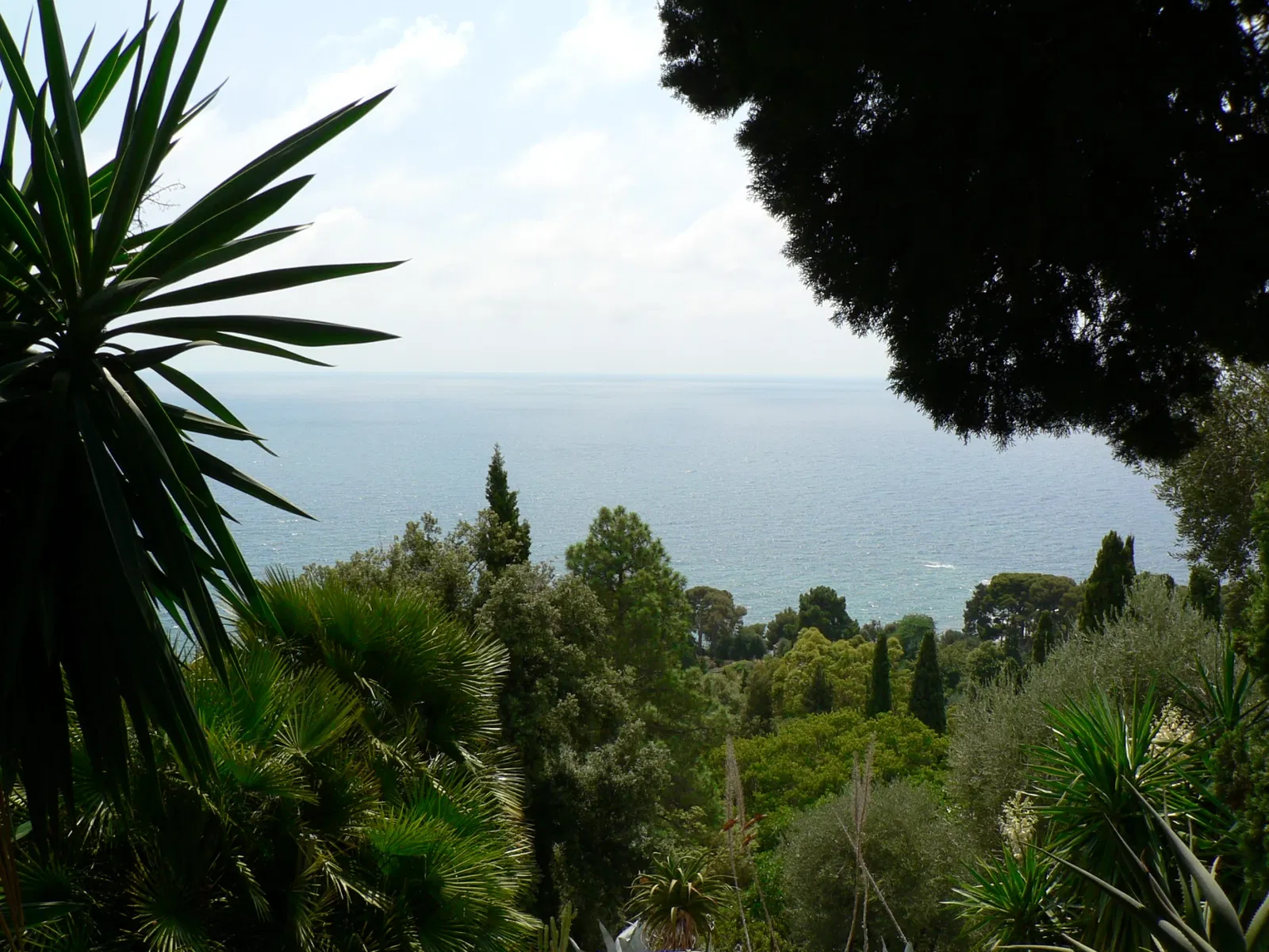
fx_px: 1283
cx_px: 634
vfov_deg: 40.7
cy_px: 476
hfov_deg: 52.6
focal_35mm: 35
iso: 64
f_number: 5.6
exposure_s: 1/400
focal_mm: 6
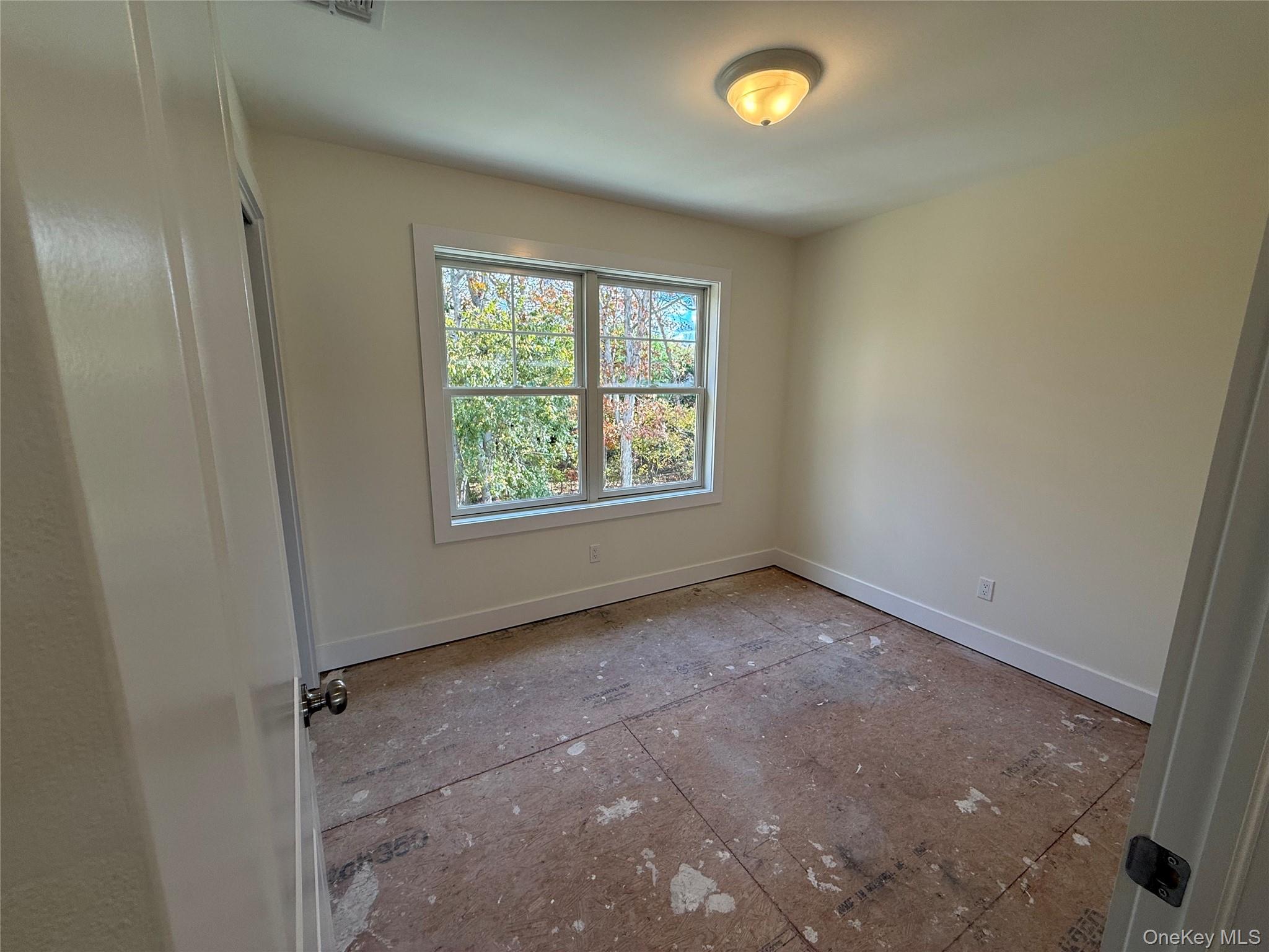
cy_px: 476
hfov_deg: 102.1
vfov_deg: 85.7
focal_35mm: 14
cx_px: 634
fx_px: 513
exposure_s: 1/127
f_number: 2.2
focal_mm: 2.22
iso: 64
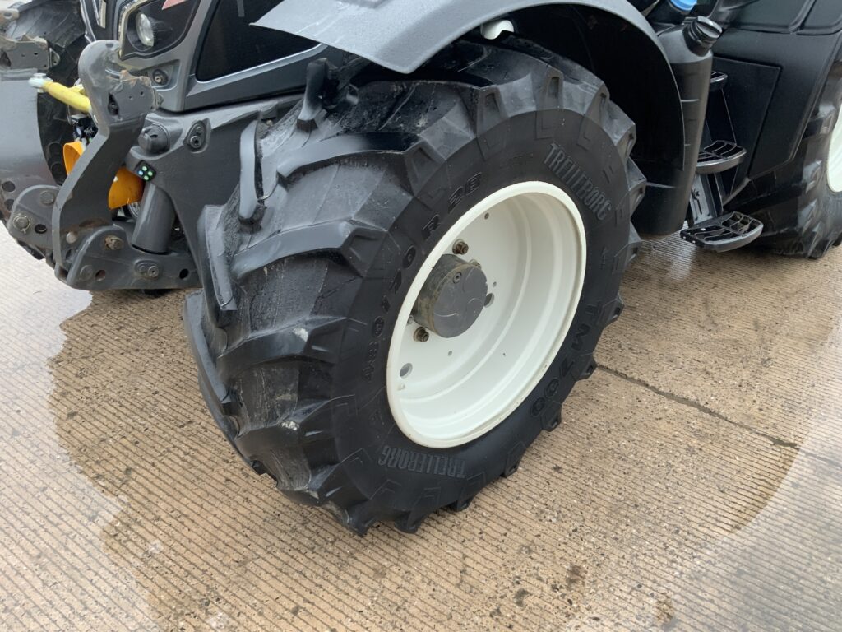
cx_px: 421
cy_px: 316
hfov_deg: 61.7
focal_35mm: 29
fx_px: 705
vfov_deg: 48.2
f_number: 1.8
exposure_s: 1/82
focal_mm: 3
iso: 64
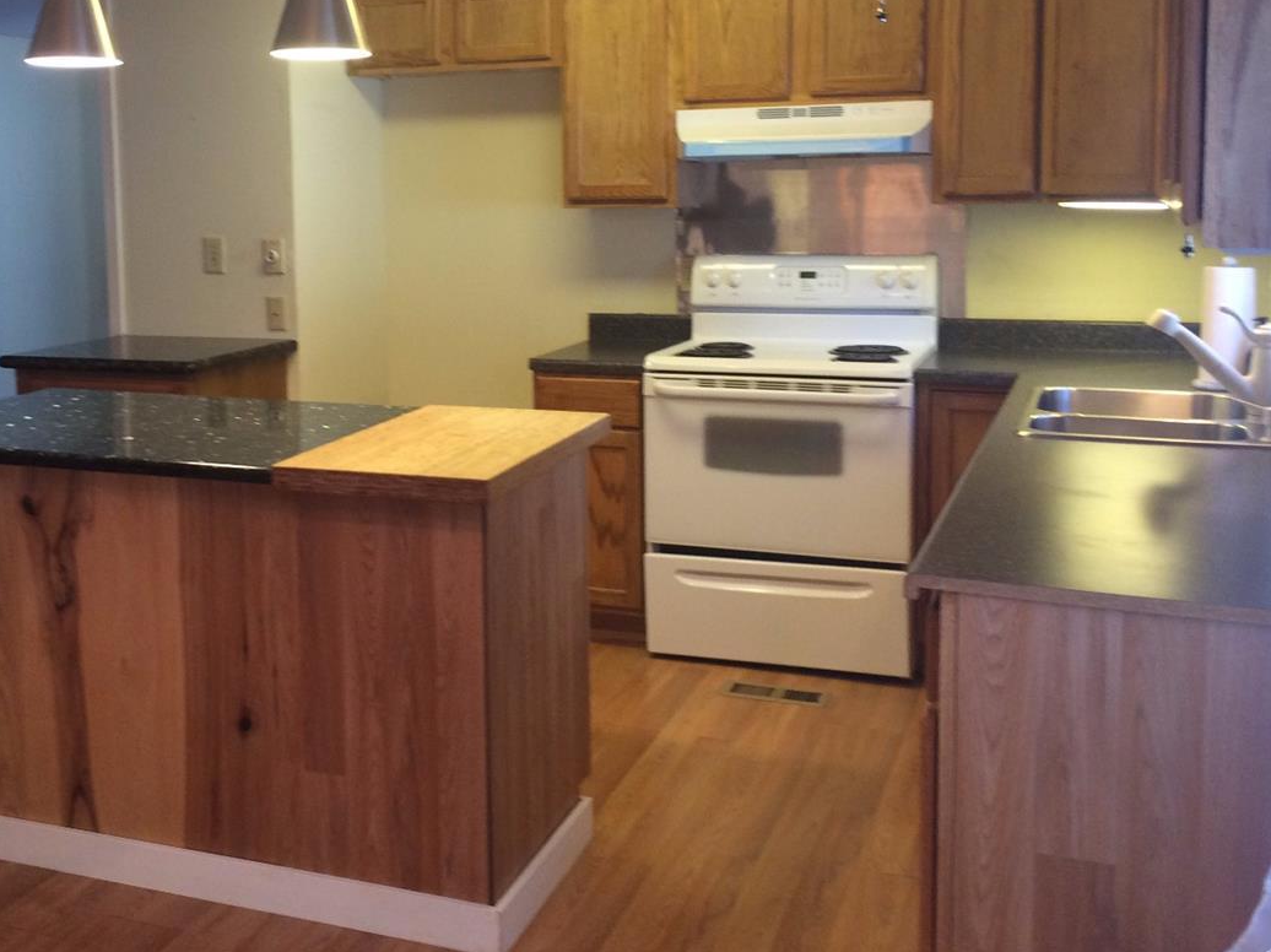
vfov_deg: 34.1
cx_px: 426
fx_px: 1541
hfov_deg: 44.2
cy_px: 329
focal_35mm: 42
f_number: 2.2
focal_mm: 4.15
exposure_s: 1/30
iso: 125
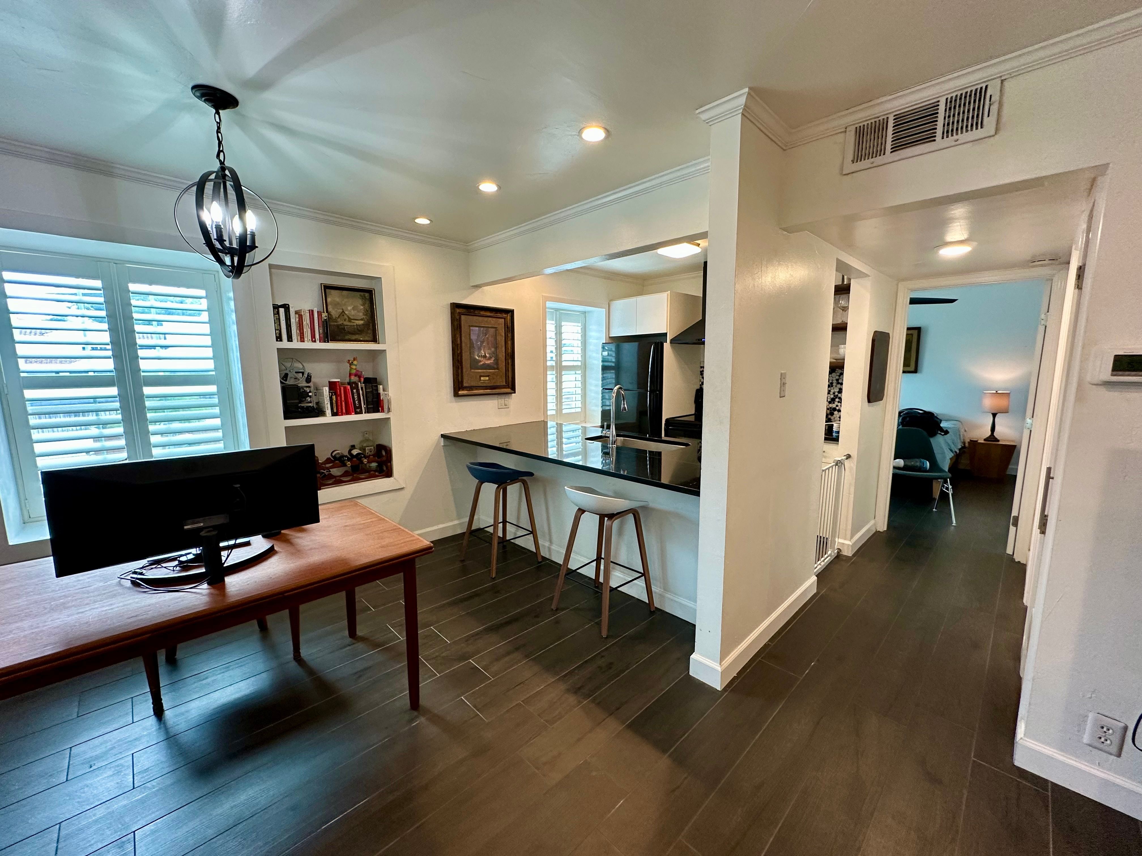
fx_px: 462
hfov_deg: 102.1
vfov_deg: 85.7
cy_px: 428
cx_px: 571
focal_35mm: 14
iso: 200
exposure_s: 1/120
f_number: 2.2
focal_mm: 2.22
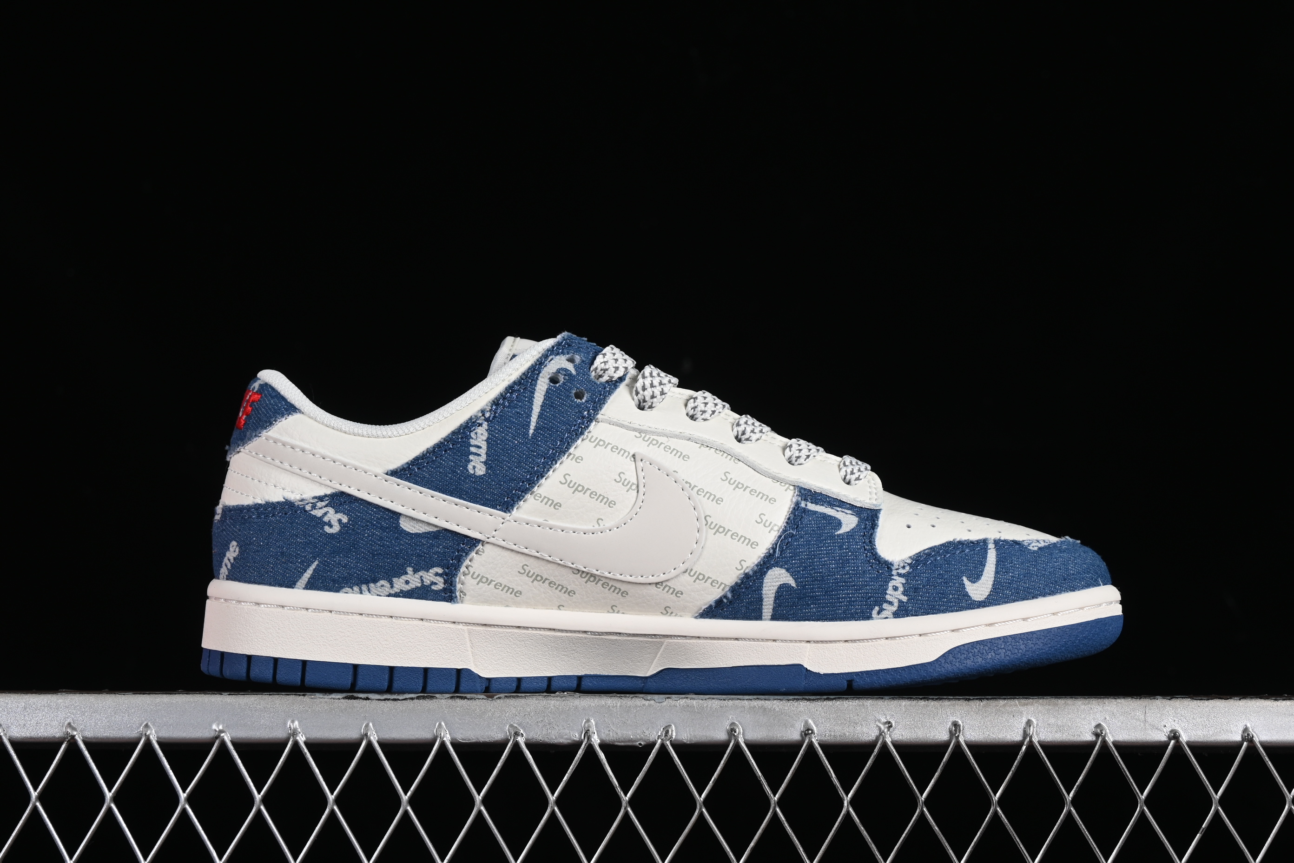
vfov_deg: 18.2
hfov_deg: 27.0
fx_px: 2696
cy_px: 432
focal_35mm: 75
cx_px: 647
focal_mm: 50
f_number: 8
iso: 160
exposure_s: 1/80
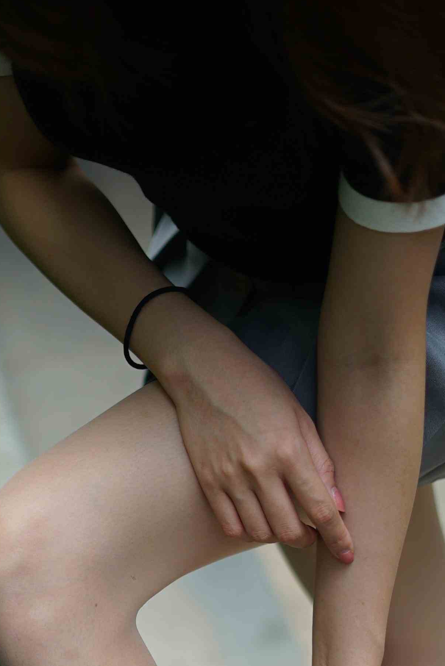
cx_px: 145
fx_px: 2167
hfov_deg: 11.7
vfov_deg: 16.8
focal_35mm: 117
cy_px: 774
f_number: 1.8
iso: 160
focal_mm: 50
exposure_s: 1/1250
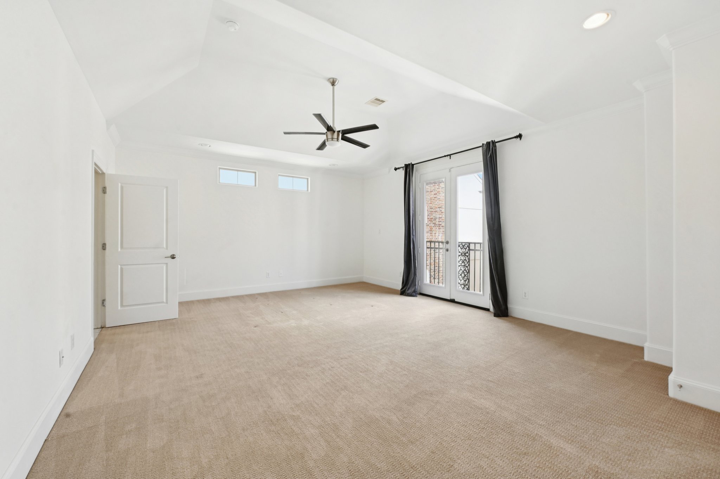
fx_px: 280
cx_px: 360
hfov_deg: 104.3
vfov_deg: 81.1
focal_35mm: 14
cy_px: 240
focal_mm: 14
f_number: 8
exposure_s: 1/160
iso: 400
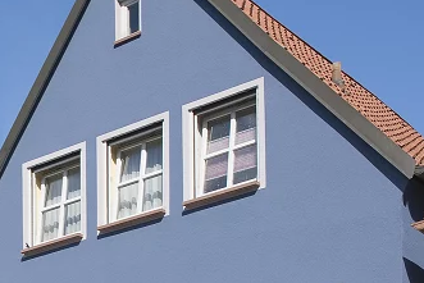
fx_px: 1131
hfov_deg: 20.3
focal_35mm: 96
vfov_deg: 14.0
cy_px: 314
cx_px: -42
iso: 100
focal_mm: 30
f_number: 9
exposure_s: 1/250
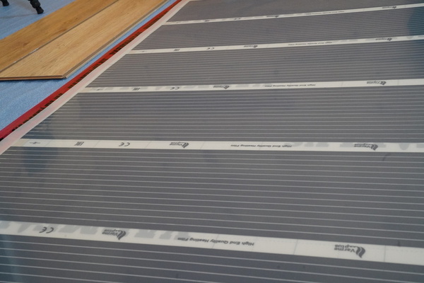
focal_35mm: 48
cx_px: 212
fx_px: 565
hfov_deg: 41.1
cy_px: 142
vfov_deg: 28.1
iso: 10000
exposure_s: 1/50
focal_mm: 48
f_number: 14
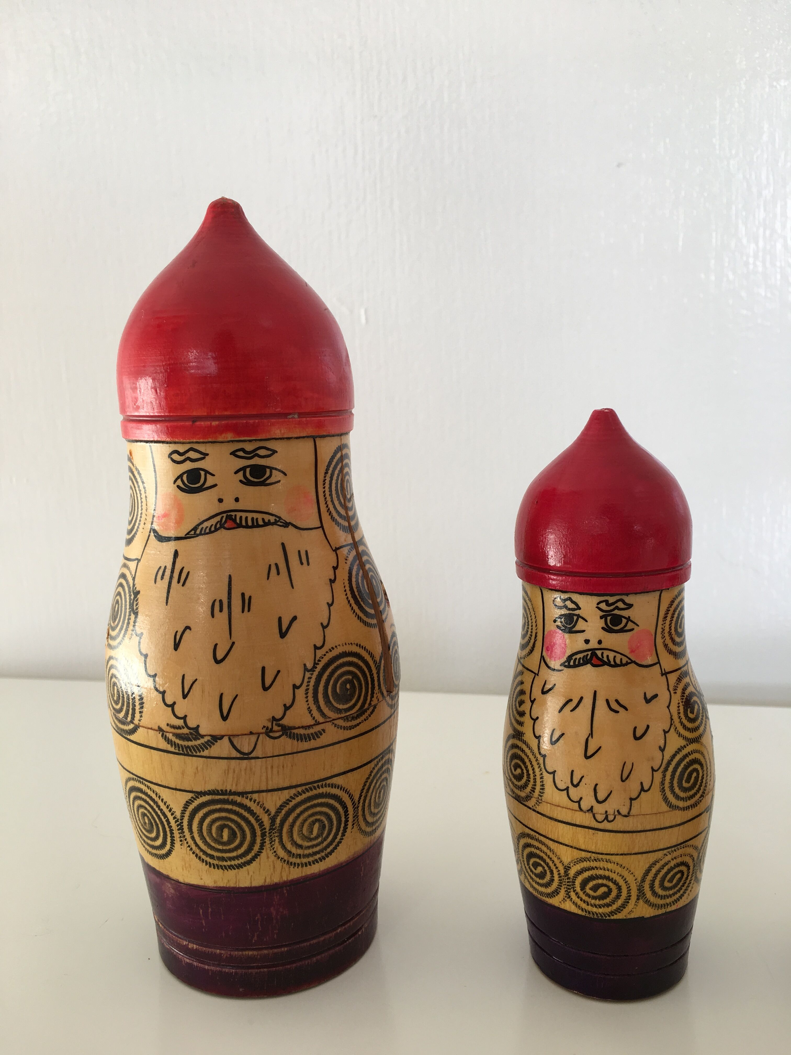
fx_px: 884
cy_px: 528
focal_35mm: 29
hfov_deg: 48.2
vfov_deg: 61.7
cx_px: 396
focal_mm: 4.15
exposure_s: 1/50
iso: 25
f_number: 2.2
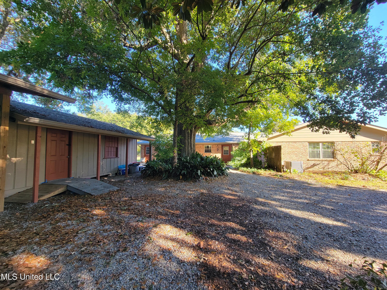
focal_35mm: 13
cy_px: 145
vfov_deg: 89.9
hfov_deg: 106.2
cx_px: 194
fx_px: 145
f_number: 2.2
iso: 64
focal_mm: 2.2
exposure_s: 1/120
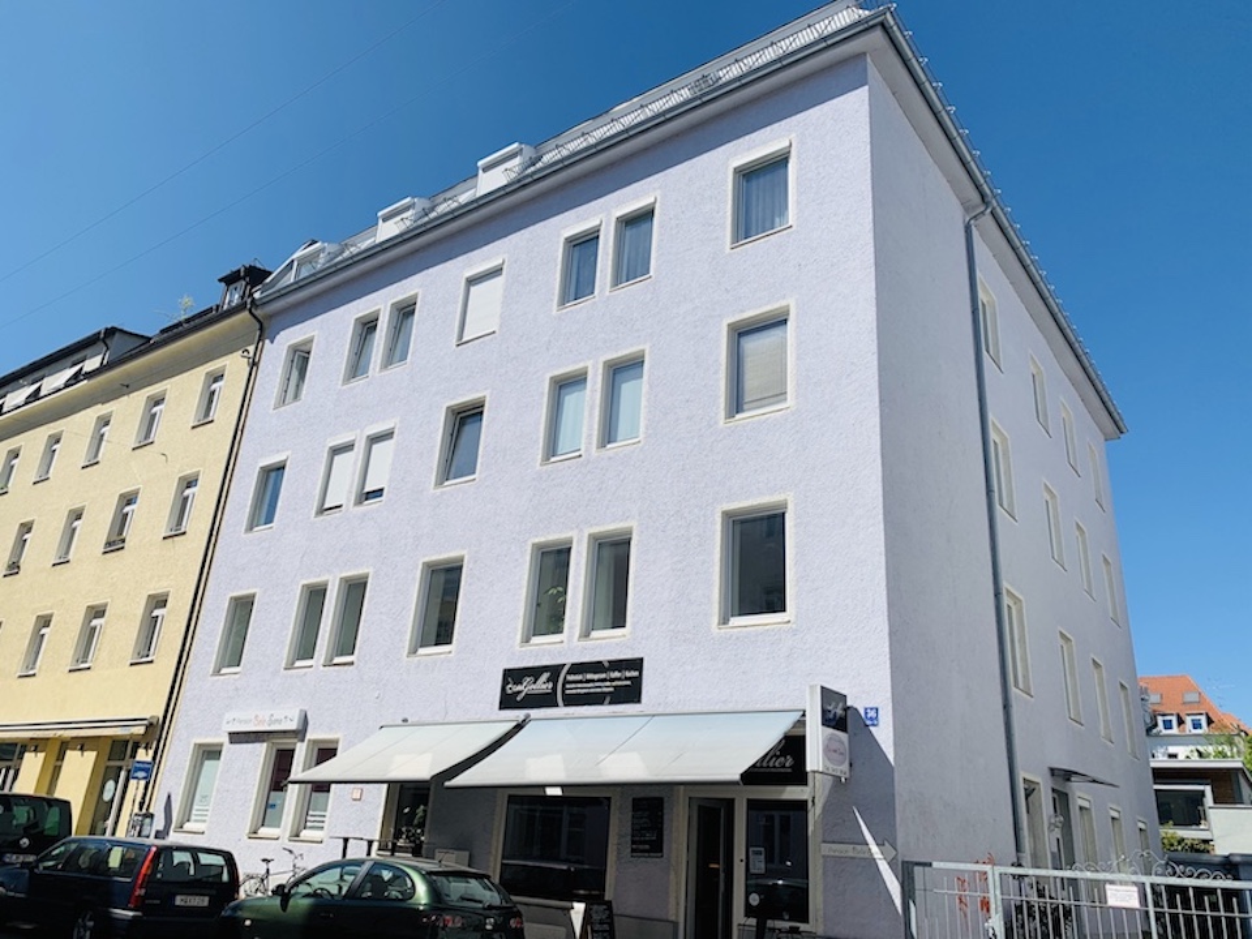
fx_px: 940
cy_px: 470
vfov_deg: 53.1
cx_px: 626
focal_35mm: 26
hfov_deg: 67.3
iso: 25
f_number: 1.8
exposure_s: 1/3788
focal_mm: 4.25
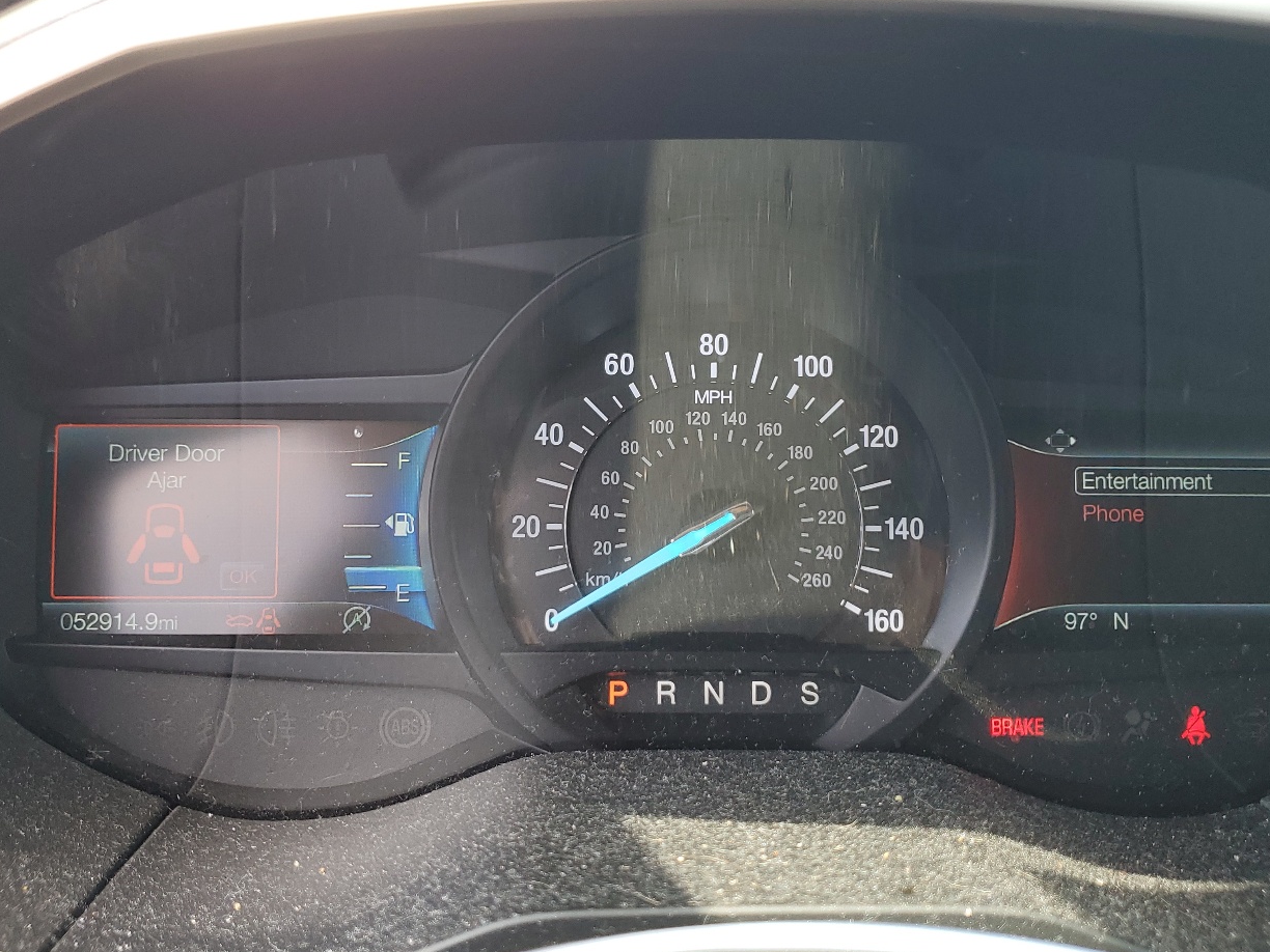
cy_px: 503
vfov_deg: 41.8
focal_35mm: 34
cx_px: 662
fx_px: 1247
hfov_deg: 53.9
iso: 50
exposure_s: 1/127
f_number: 1.5
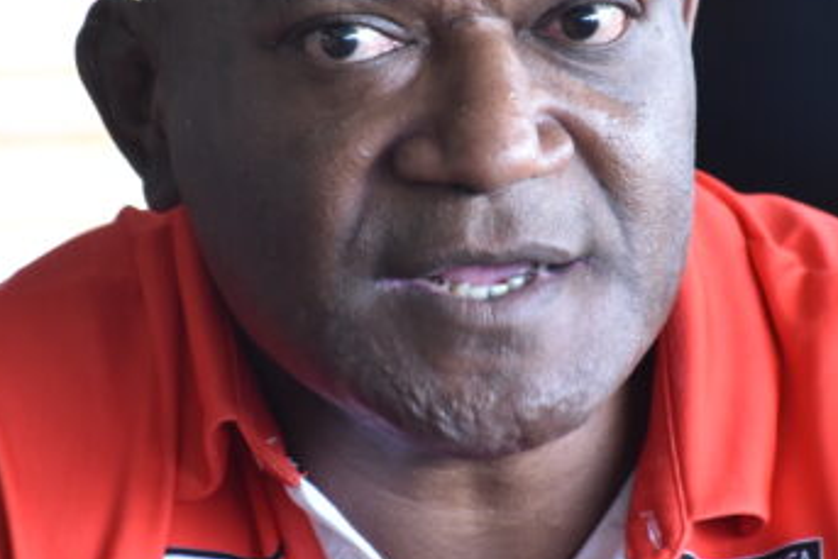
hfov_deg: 2.8
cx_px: 452
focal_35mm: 738
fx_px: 17185
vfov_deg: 1.9
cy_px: 198
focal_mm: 220
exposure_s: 1/60
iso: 640
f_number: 5.6
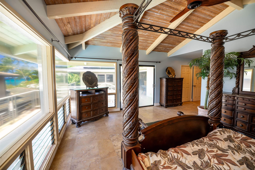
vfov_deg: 81.2
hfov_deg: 104.3
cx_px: 128
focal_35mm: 14
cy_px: 85
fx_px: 99
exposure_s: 1/125
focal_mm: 14
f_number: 5.6
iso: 320
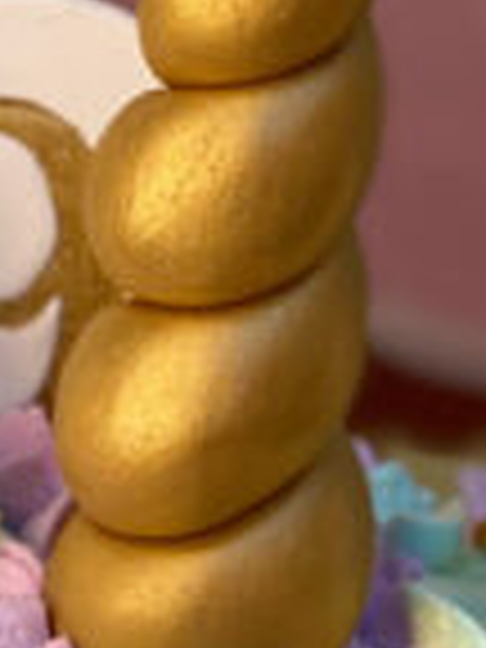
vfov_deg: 7.1
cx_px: 232
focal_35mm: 267
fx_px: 4998
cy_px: 1431
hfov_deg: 5.6
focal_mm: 6
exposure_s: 1/786
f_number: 2
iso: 20
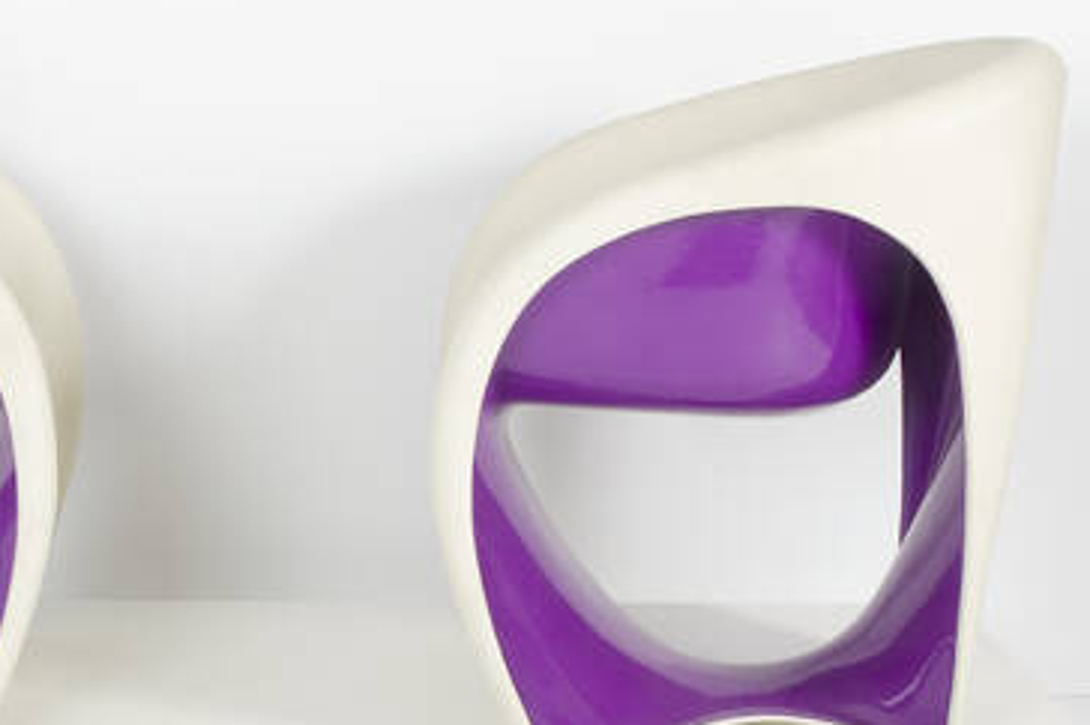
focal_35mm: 83
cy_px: 364
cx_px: 234
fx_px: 2511
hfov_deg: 24.1
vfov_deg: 16.4
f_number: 20
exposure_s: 1/200
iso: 100
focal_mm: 28
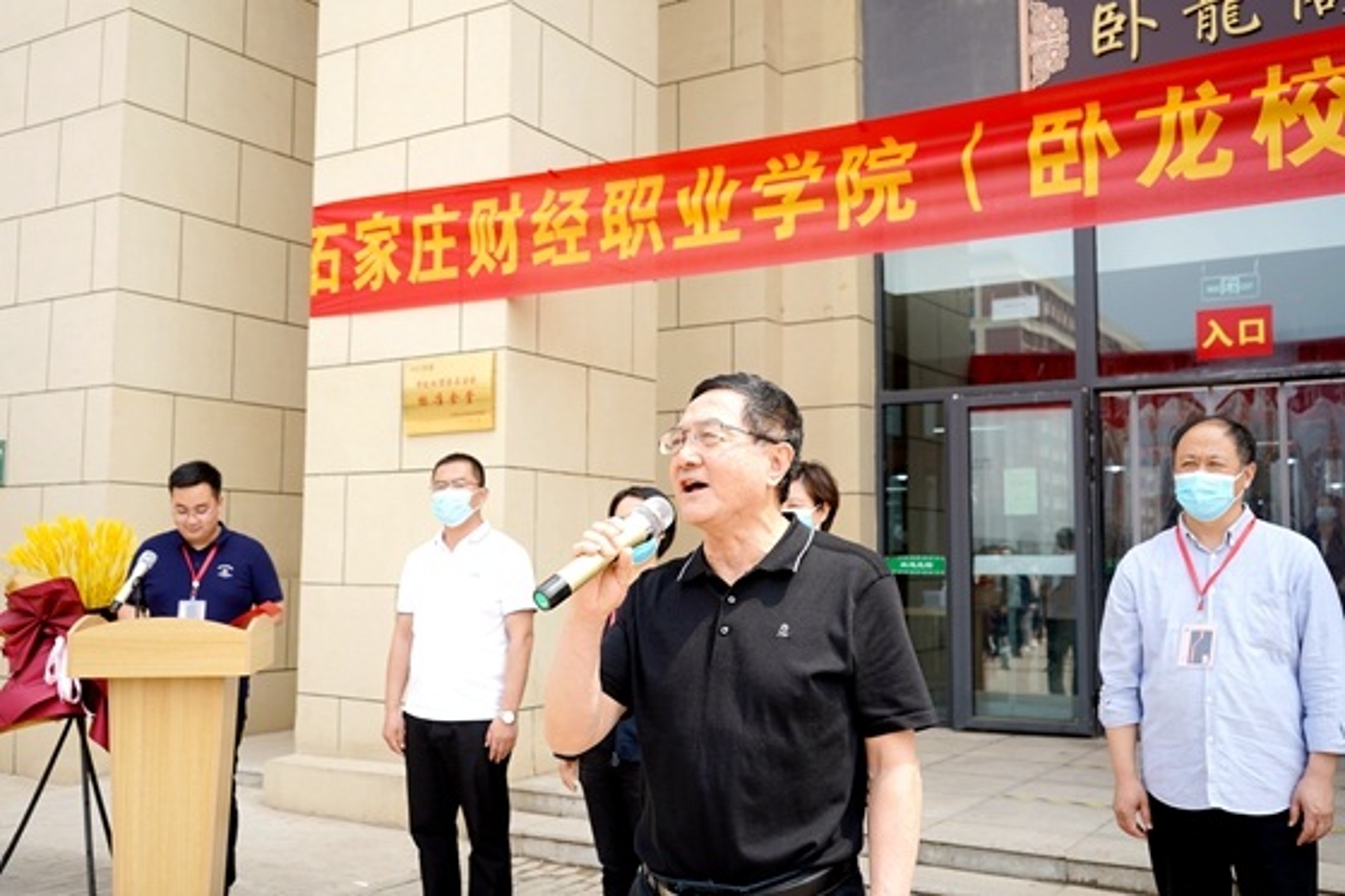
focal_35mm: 34
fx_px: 1270
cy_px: 448
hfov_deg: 55.8
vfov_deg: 38.9
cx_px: 672
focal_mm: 34
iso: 100
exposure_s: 1/200
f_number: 5.6
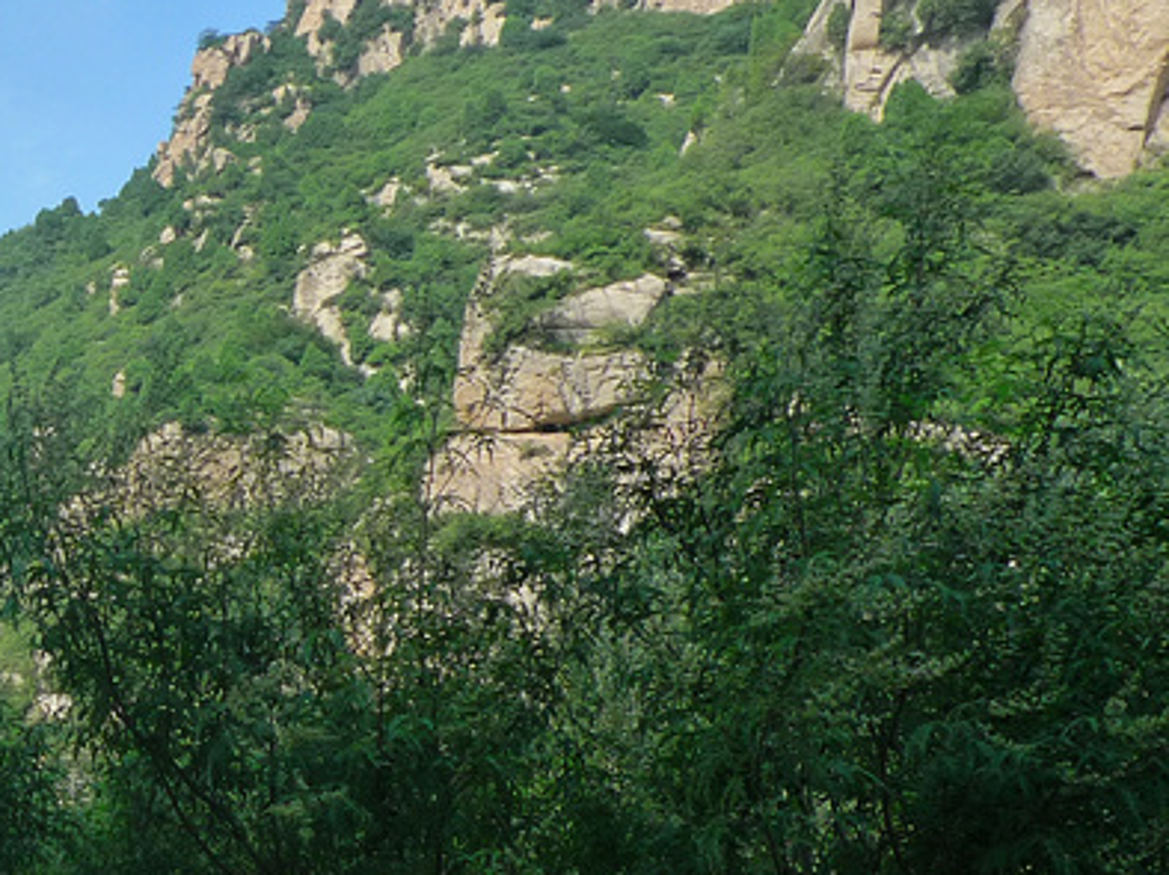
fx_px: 1991
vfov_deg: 24.7
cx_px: -217
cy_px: 540
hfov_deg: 28.6
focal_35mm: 59
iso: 125
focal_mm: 5.1
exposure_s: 1/400
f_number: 4
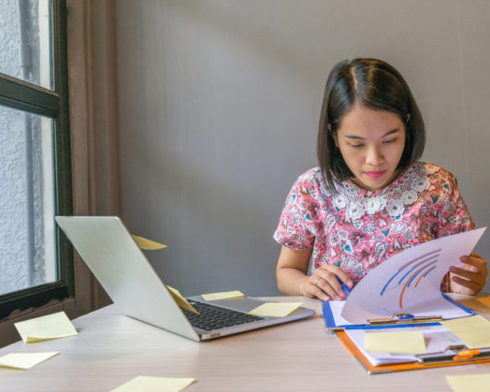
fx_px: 565
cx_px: 326
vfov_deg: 38.2
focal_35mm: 39
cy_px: 176
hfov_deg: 46.1
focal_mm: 29
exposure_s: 1/40
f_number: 5.6
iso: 400
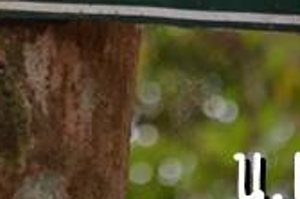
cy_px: -136
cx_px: 27
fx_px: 4719
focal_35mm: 567
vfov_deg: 2.4
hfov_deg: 3.6
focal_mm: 105
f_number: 5.6
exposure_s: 1/500
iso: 1400
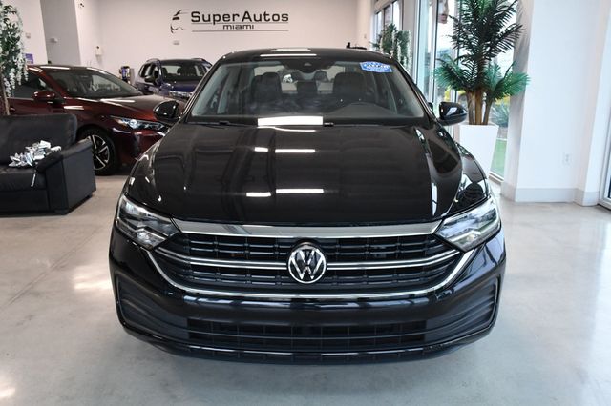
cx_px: 306
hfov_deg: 57.2
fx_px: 560
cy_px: 203
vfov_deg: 39.9
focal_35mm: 33
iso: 2500
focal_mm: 22
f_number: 8
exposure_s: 1/250
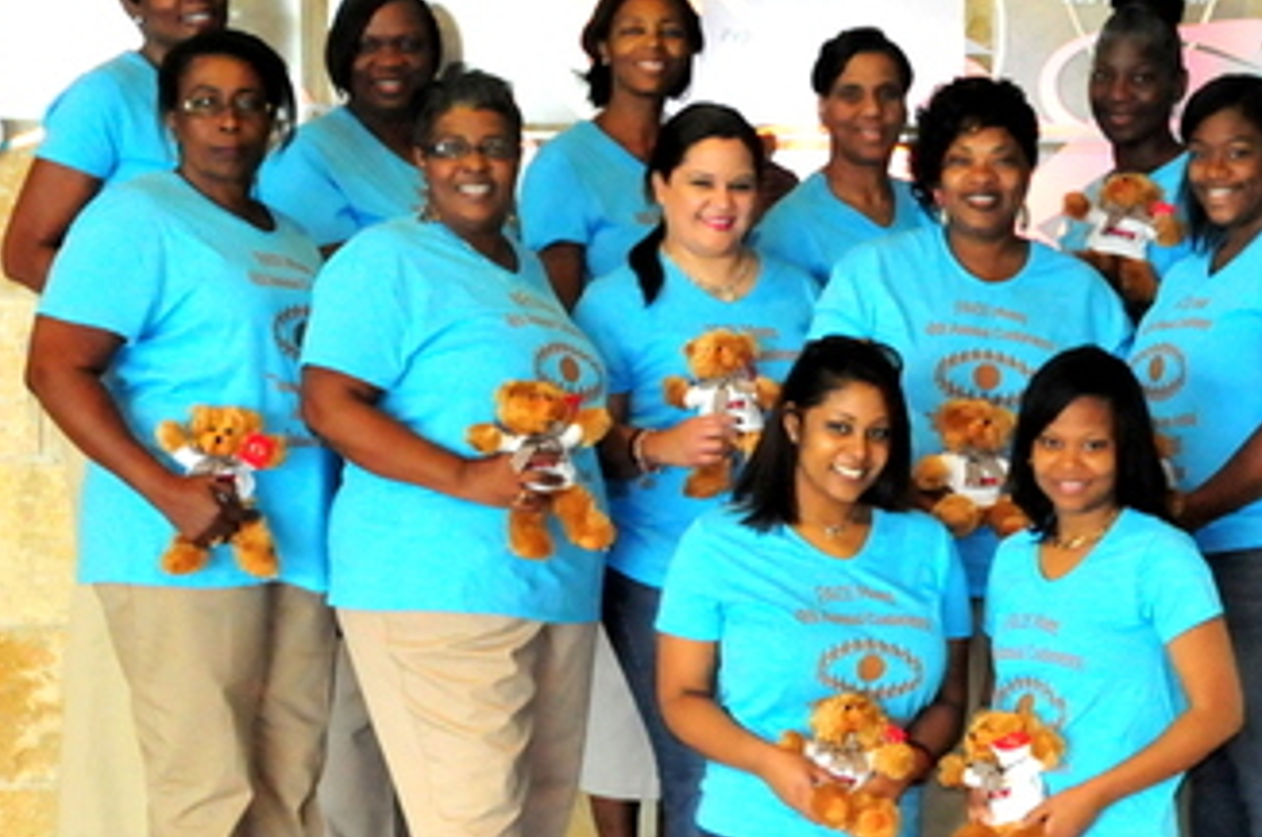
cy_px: 424
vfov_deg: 13.8
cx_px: 1088
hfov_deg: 20.3
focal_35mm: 99
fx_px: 3465
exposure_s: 1/250
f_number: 4.2
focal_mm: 30
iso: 3200
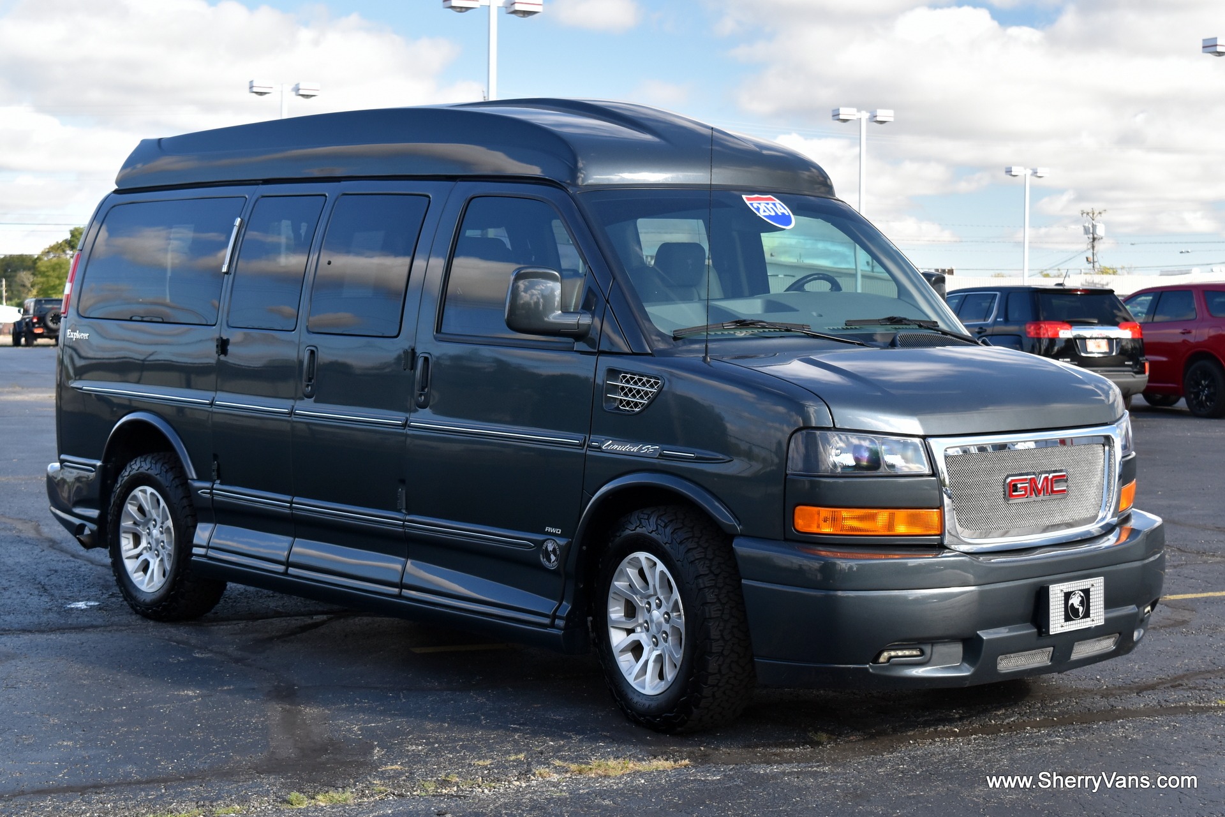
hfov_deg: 37.8
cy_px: 408
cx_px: 612
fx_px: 1787
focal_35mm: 52
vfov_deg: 25.8
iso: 400
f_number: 6.3
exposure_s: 1/160
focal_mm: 35
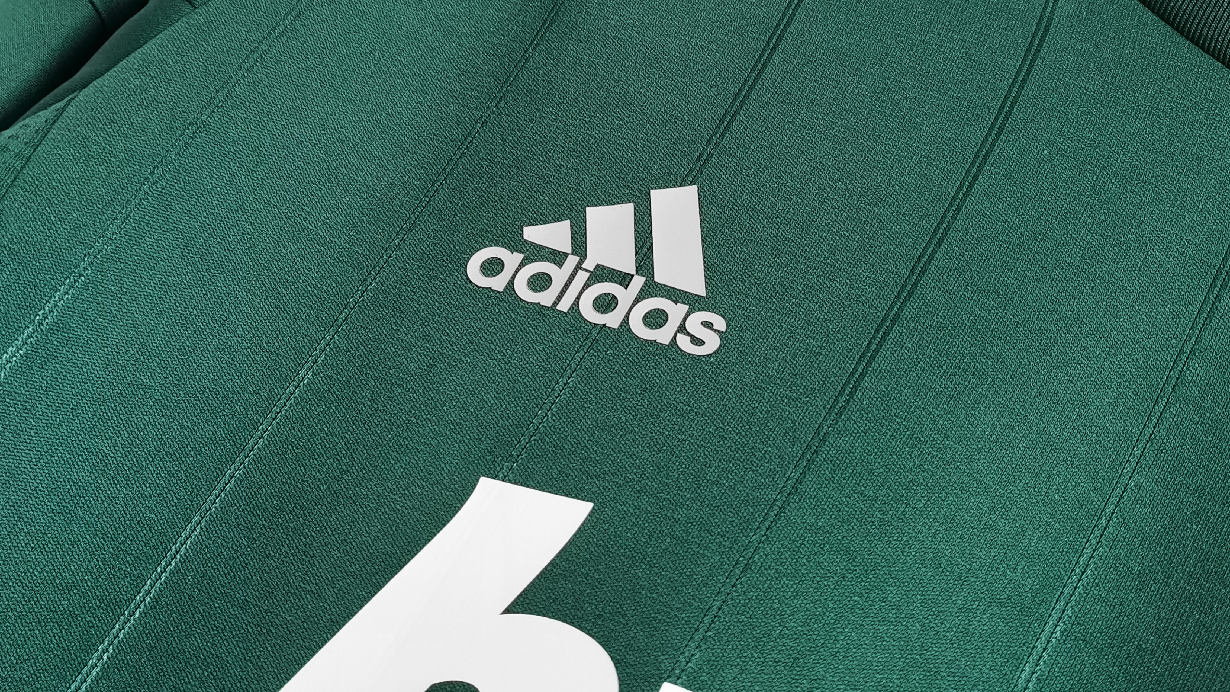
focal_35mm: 52
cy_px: 248
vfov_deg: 23.0
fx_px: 1696
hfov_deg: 39.9
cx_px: 619
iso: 250
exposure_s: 1/33.3
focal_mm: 5.58
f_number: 1.8
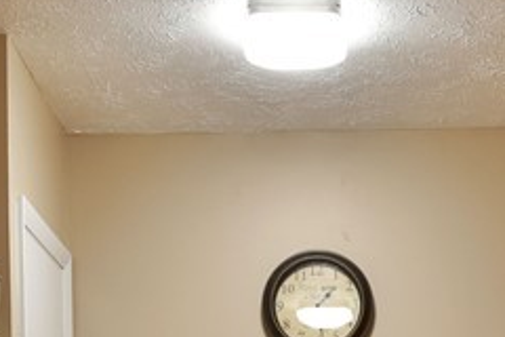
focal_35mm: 95
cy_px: 564
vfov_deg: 13.3
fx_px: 1333
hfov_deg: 21.4
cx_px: 339
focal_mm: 14
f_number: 4.5
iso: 200
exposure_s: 1/6
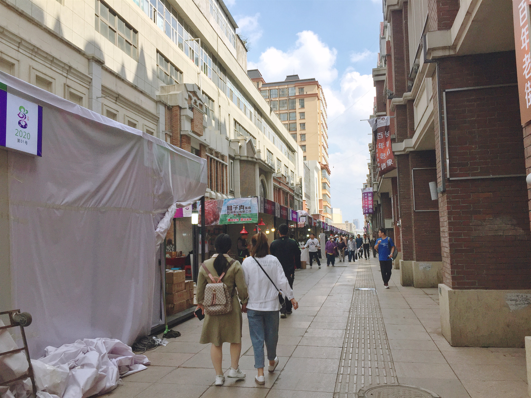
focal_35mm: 29
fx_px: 445
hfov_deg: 61.7
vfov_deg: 48.2
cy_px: 199
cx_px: 266
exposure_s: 1/1412
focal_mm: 4.15
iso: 32
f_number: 2.2
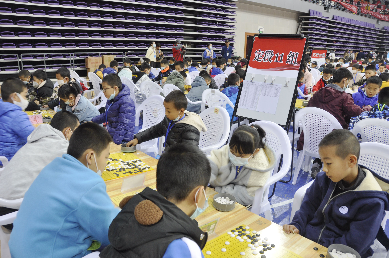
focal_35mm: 27
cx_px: 194
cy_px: 129
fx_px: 291
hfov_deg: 67.4
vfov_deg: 47.8
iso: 400
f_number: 5
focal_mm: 18
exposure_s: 1/25
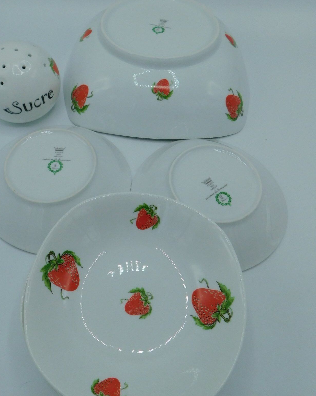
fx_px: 362
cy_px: 164
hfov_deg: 46.8
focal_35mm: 31
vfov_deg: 56.9
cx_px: 123
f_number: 3
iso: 125
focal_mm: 4
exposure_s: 1/800
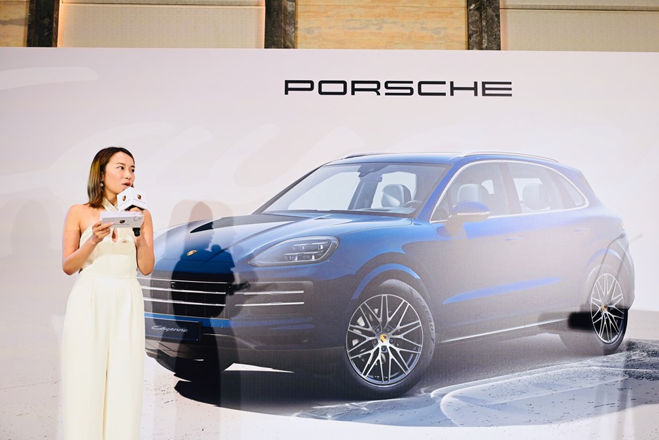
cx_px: 332
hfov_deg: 49.5
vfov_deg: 34.2
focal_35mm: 39
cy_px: 223
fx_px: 714
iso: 1250
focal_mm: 37
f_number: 2.8
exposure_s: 1/80
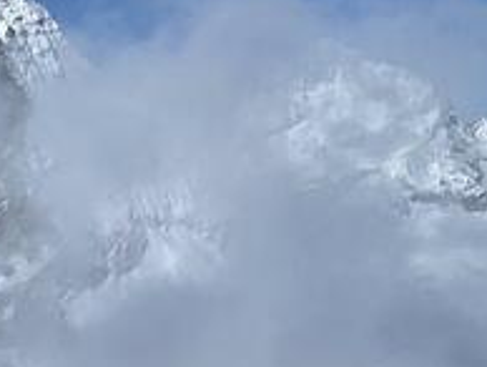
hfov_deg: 11.6
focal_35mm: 138
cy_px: 587
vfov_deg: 10.3
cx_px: -708
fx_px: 1944
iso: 40
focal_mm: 4.25
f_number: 1.8
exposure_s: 1/14286
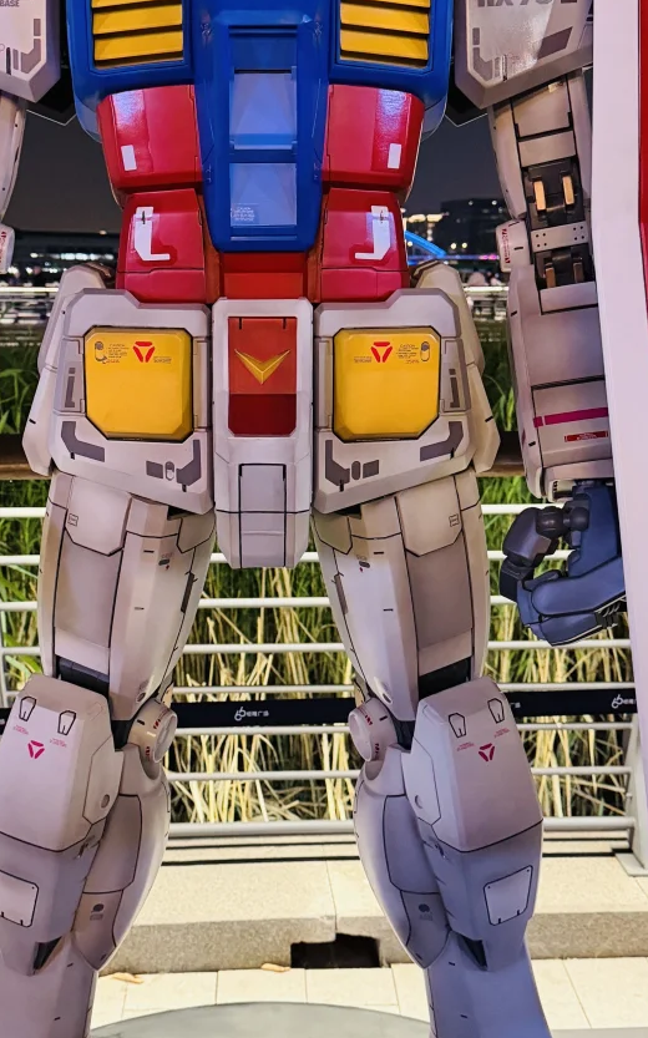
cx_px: 289
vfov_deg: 45.3
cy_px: 522
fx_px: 1244
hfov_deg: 29.2
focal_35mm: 44
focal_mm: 6.76
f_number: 1.78
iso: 640
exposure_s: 1/33
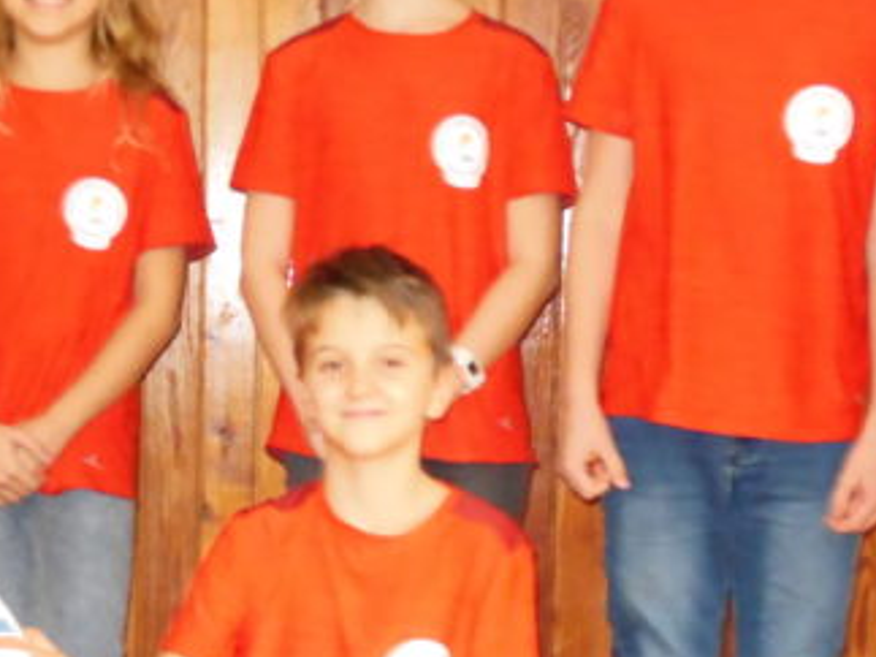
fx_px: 3010
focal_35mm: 119
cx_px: 236
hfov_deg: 16.5
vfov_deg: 12.4
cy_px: 535
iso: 1600
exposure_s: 1/60
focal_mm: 8.9
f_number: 4
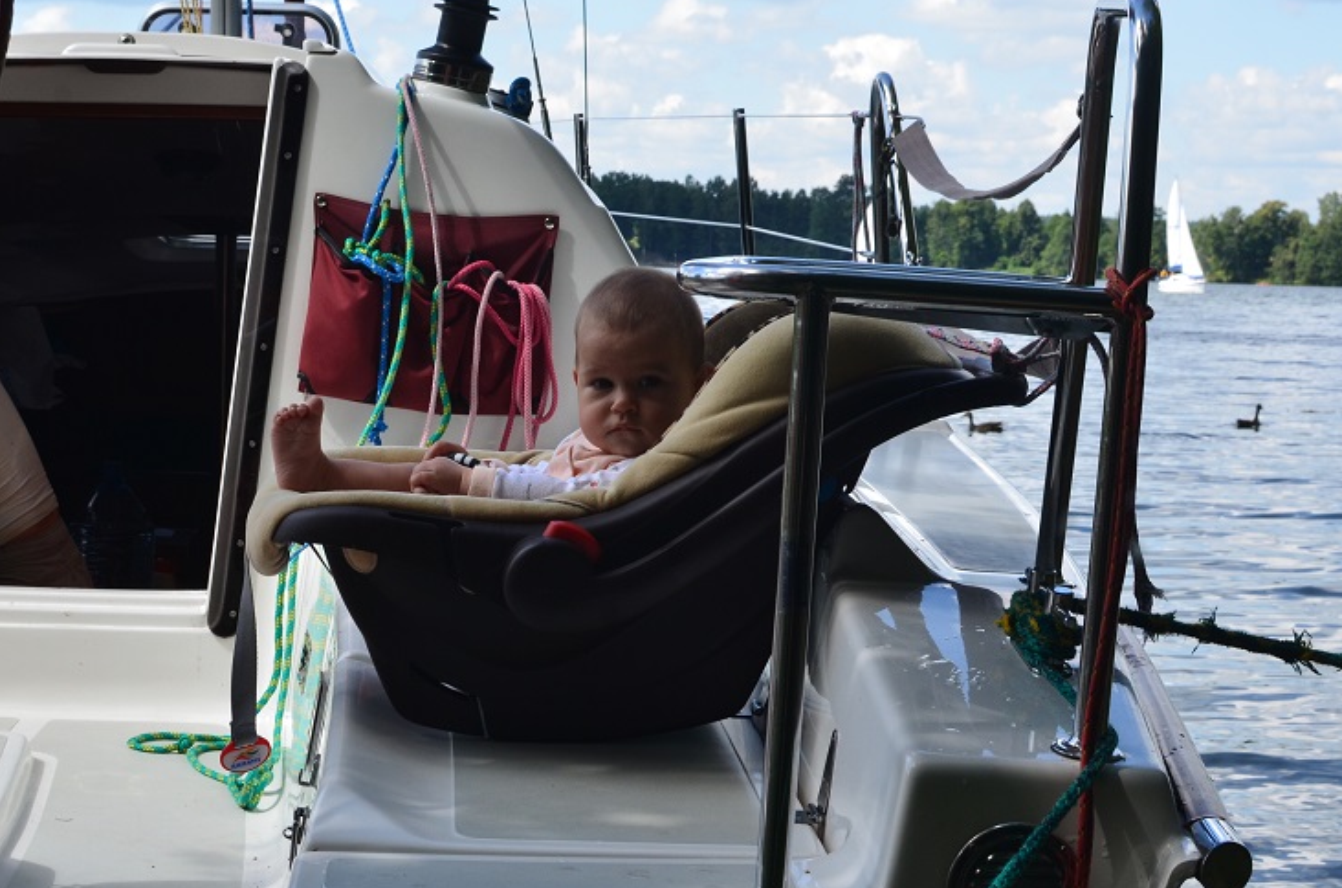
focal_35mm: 72
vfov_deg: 18.9
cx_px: 531
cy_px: 386
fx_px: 2665
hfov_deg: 28.2
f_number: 10
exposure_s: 1/250
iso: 360
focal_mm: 35
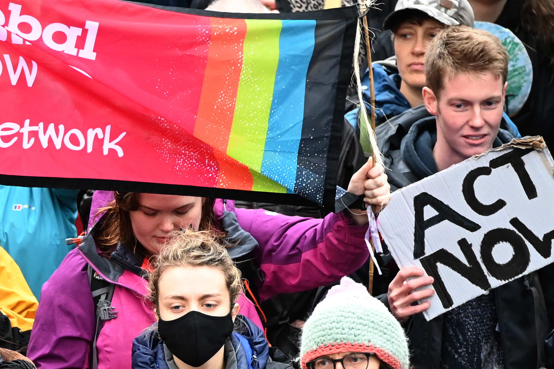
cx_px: -73
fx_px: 16710
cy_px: 423
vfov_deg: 1.3
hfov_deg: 1.9
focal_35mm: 1086
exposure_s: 1/500
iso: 5600
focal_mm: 400
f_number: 5.6
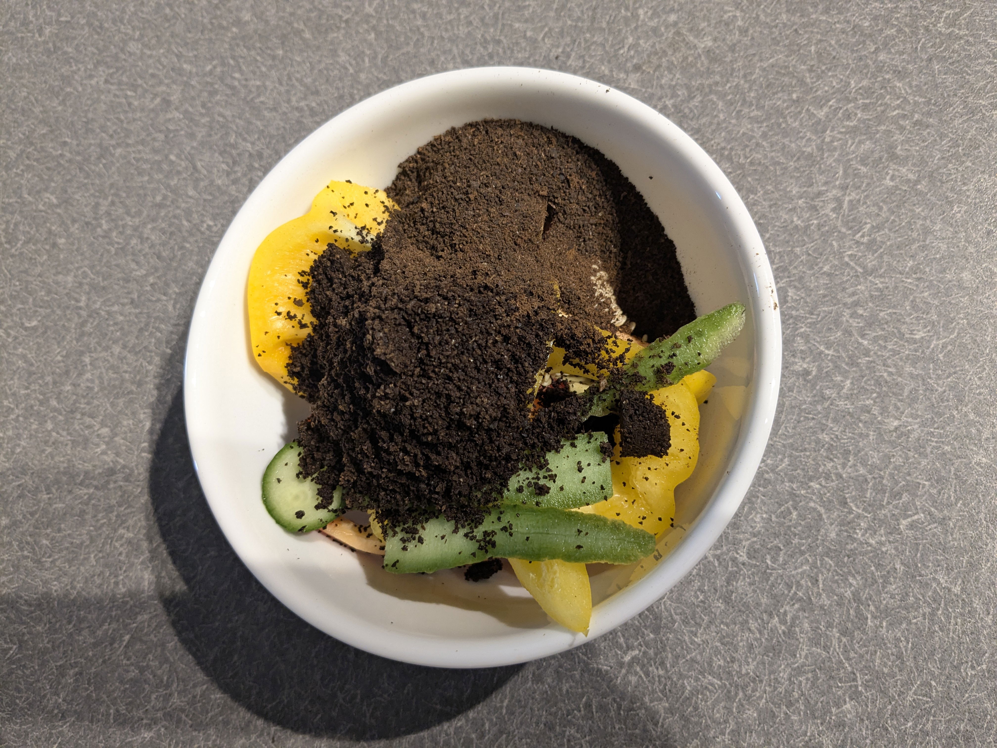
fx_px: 778
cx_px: 498
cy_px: 374
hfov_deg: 65.3
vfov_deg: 51.4
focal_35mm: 27
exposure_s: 1/30
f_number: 1.73
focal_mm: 4.38
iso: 159
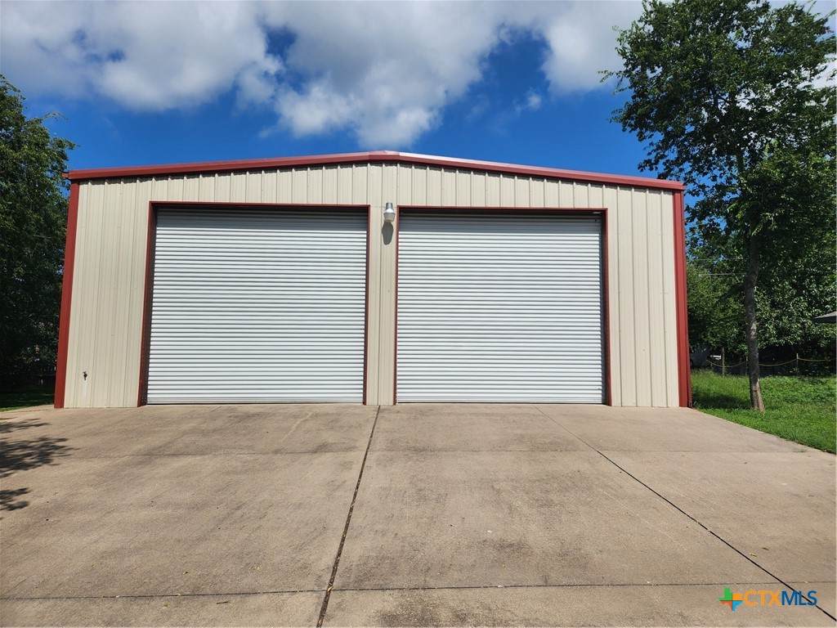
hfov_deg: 73.9
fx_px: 556
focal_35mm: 23
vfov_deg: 58.9
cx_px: 418
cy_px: 314
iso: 20
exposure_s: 1/3628
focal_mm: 5.4
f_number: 1.8
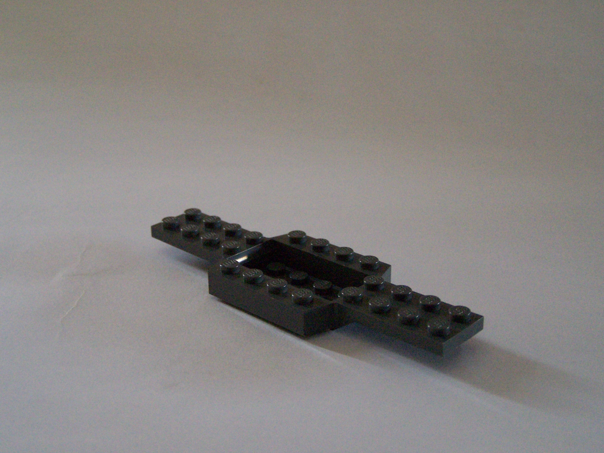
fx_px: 977
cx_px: 302
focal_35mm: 56
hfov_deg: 34.3
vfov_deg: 26.1
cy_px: 226
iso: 400
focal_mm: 9.3
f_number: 3.1
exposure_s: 1/30
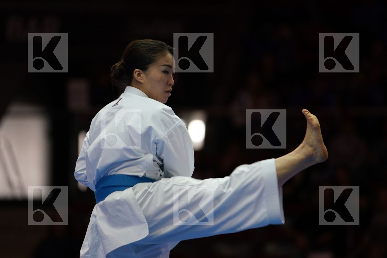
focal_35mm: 300
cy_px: 129
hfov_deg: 6.9
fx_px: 3225
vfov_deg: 4.6
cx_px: 194
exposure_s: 1/200
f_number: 2.8
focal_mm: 200
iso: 400
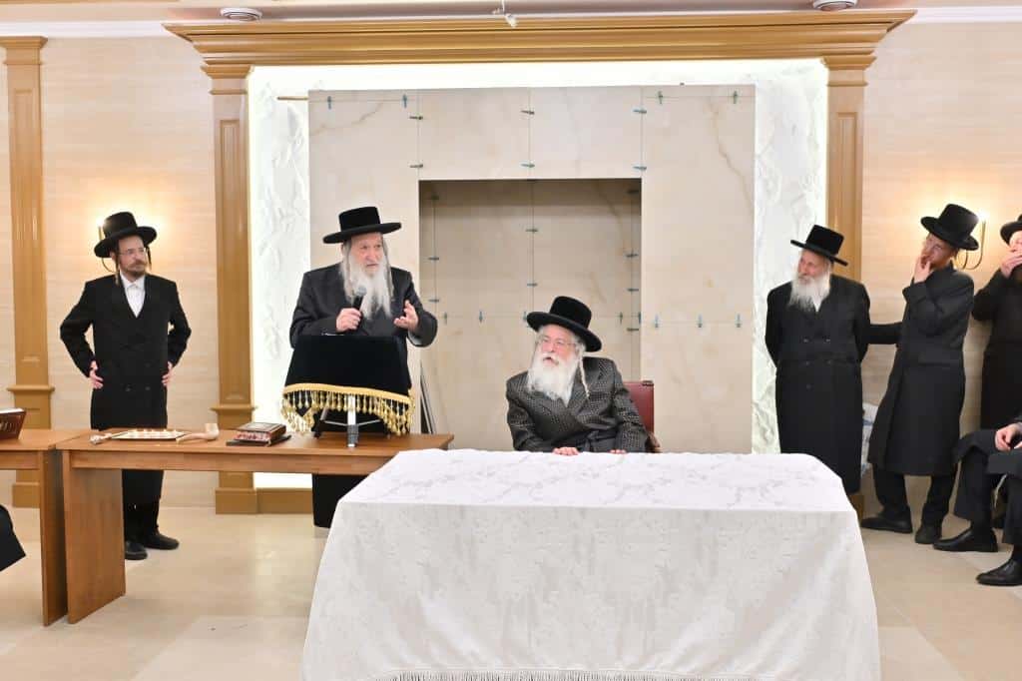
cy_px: 340
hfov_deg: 53.1
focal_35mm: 36
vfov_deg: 36.8
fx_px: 1022
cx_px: 511
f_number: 4
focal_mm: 24
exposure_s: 1/160
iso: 800
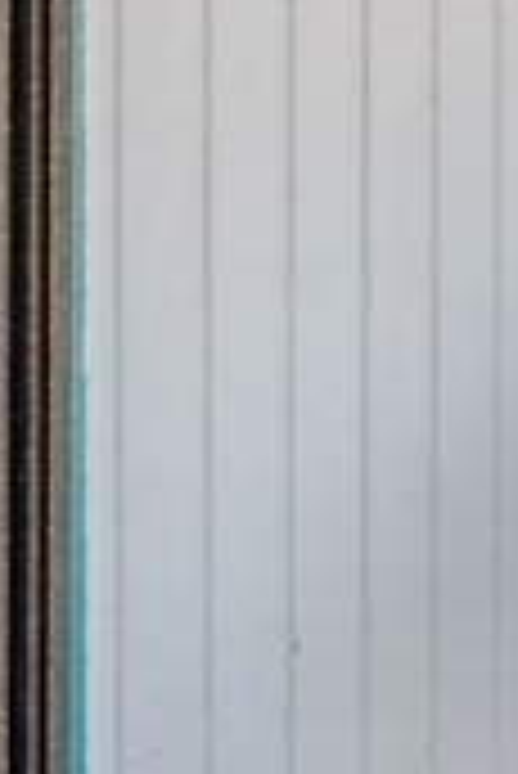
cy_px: -115
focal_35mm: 101
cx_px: 1887
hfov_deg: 8.8
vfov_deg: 19.2
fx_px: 2175
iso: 200
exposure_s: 1/200
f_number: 9
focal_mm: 16
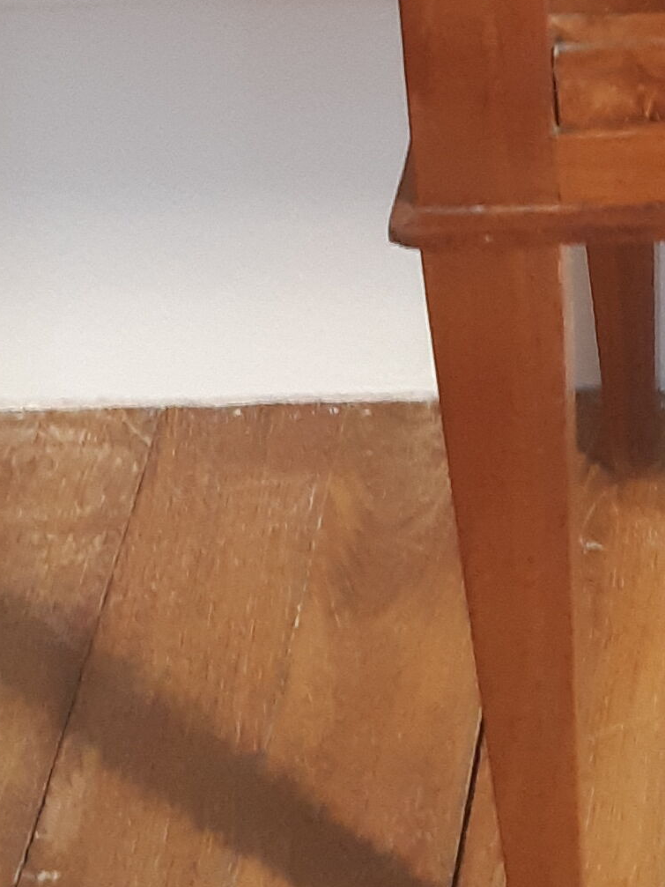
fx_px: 3049
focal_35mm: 119
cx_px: 1003
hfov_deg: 11.9
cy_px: -478
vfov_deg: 15.2
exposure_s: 1/25
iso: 250
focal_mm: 3.93
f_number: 1.7
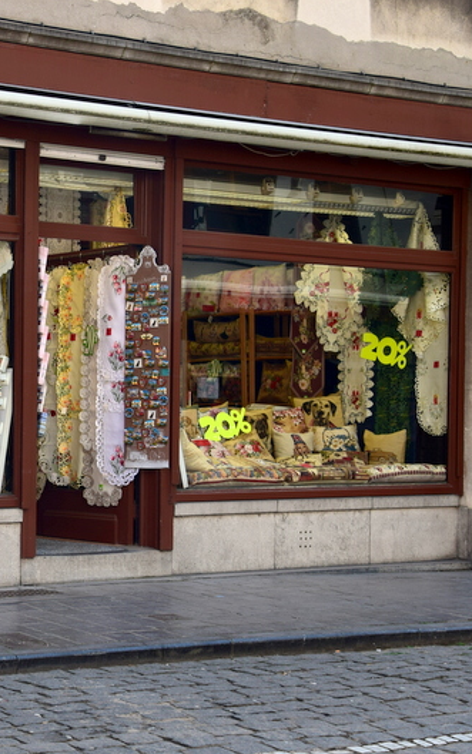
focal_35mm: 74
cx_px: 26
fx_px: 1522
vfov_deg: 27.8
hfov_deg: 17.3
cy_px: 374
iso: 125
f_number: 8
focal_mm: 32
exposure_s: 1/50
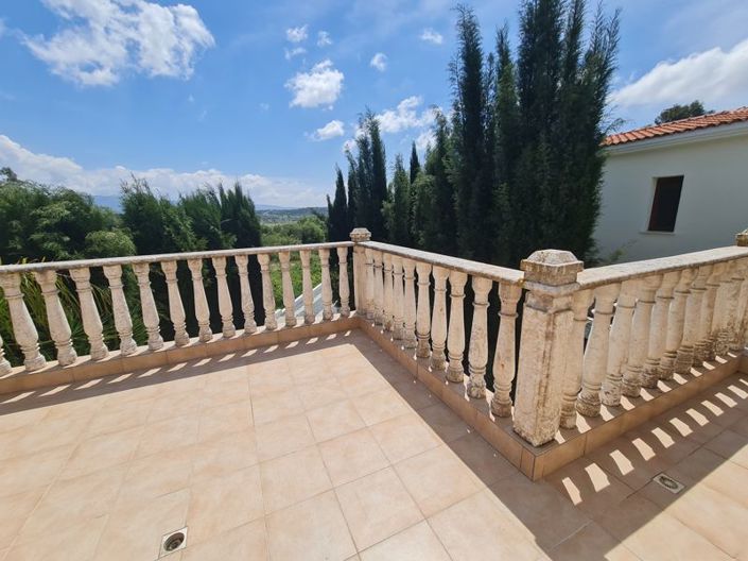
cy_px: 280
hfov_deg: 106.2
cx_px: 374
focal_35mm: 13
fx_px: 281
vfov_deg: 89.9
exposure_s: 1/2792
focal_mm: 2.2
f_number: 2.2
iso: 64
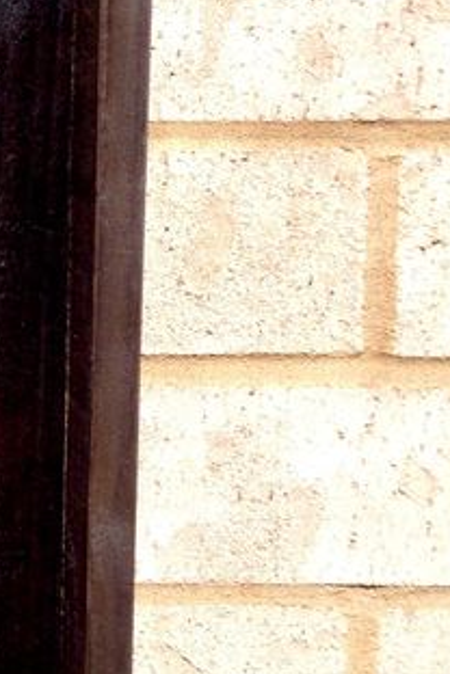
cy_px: 327
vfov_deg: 18.6
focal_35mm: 110
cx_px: -241
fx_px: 2062
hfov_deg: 11.9
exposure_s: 1/143
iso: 50
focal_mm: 4.12
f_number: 2.4
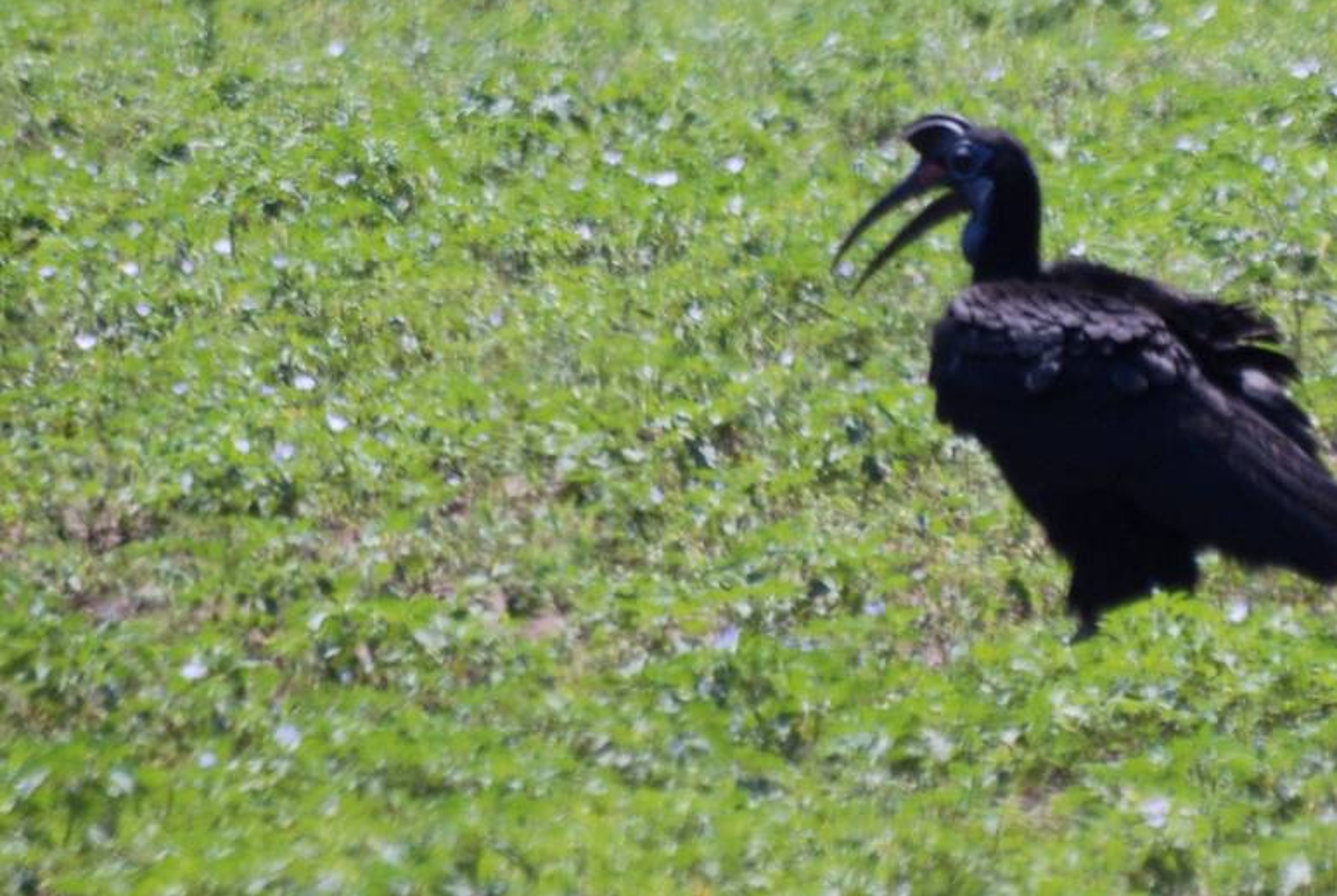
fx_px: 34629
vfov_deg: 1.5
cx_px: 443
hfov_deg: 2.2
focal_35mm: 931
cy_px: 330
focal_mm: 300
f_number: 5.6
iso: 200
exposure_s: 1/800
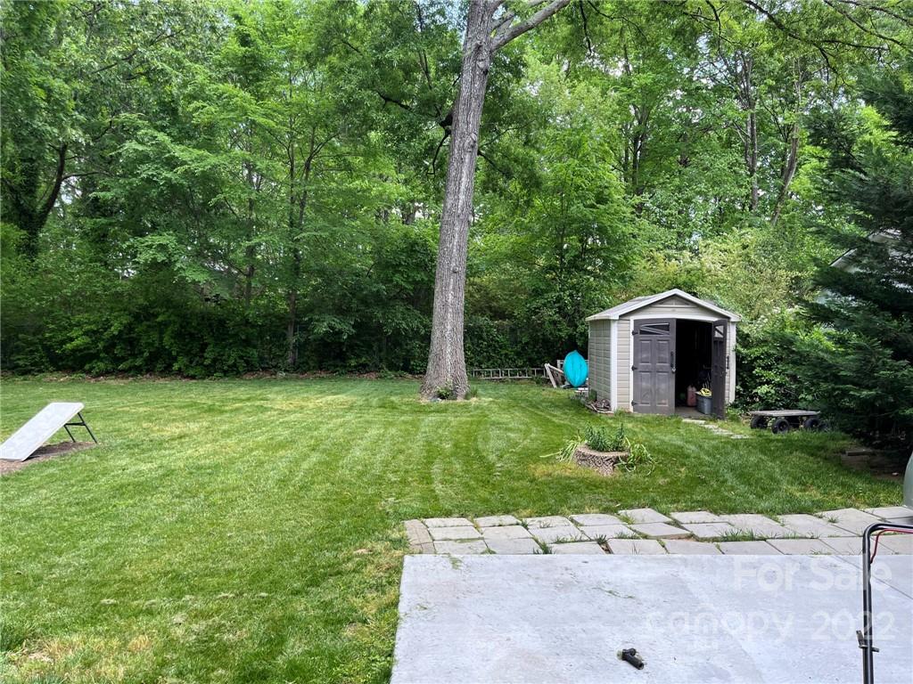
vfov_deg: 53.1
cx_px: 456
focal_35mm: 26
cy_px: 342
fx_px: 686
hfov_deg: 67.3
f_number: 1.6
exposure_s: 1/314
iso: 50
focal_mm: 5.1
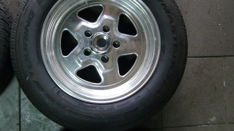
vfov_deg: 31.0
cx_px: 93
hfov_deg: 52.4
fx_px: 236
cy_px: 49
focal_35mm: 38
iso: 400
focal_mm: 4.9
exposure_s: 1/25
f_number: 2.6
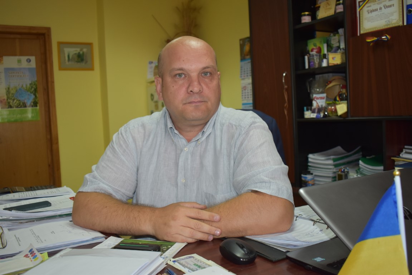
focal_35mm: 34
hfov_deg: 55.1
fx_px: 395
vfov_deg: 38.4
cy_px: 138
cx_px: 206
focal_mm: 23
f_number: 4
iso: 800
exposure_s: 1/60
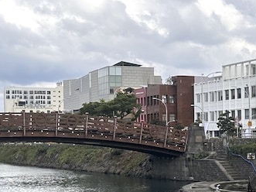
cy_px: 143
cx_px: 210
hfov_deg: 22.2
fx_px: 643
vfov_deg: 16.9
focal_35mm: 87
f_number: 1.78
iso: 80
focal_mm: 6.86
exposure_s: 1/4545
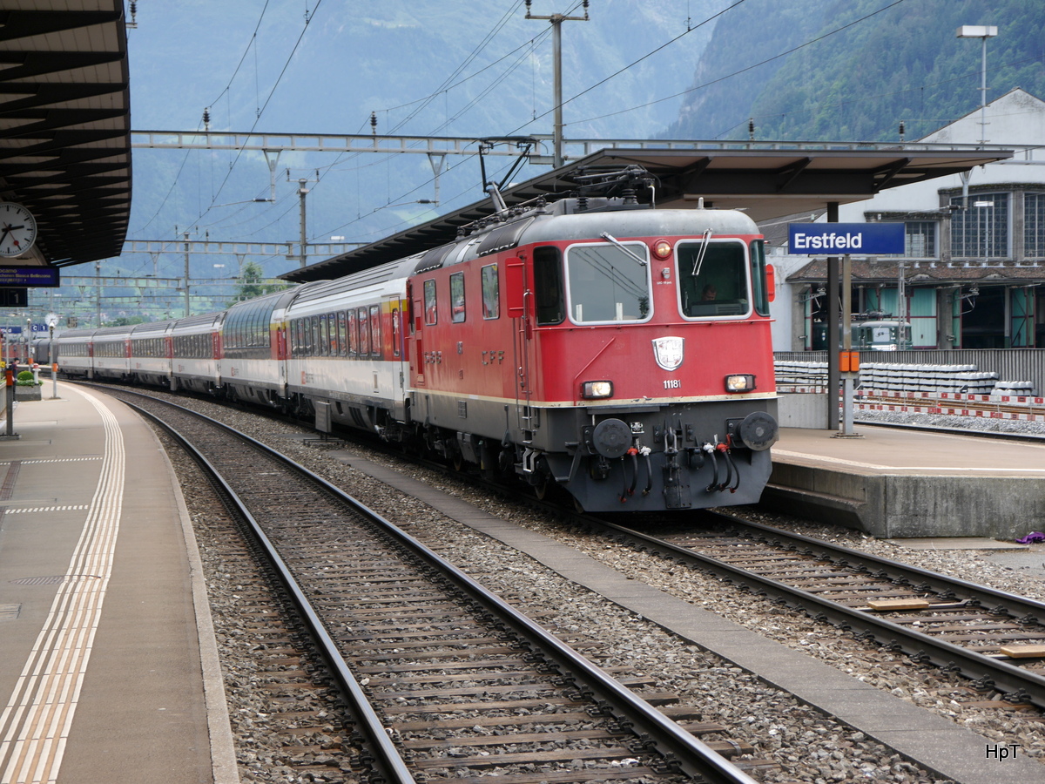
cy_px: 392
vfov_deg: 18.9
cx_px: 522
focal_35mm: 78
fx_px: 2355
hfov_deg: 25.0
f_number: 6.3
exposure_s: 1/160
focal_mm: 39
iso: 160
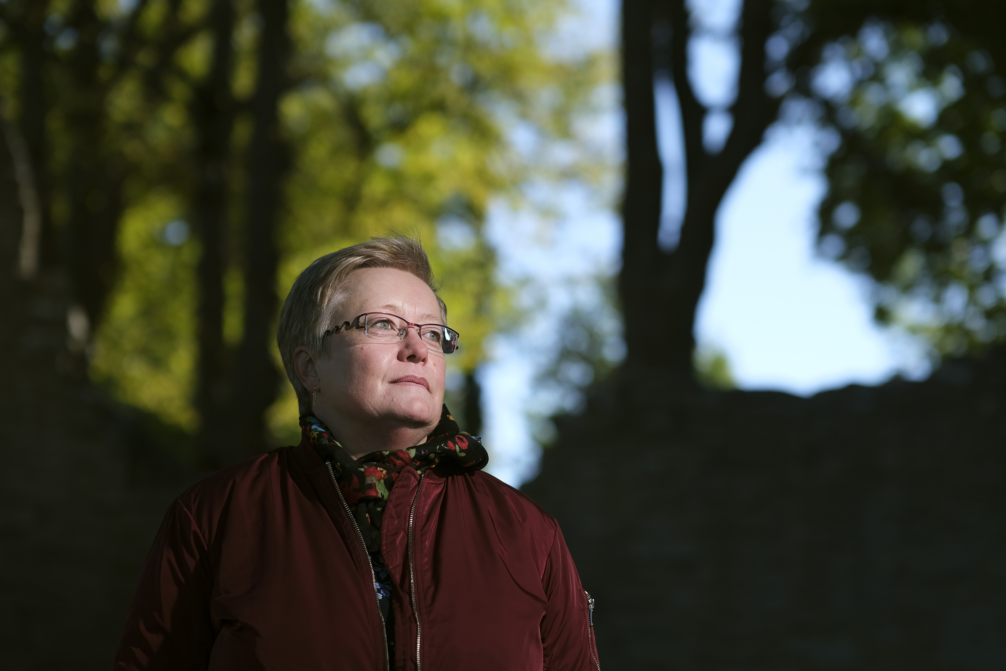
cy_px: 336
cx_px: 503
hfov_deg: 24.2
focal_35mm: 84
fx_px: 2347
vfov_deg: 16.3
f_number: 2
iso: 160
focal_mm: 56
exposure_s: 1/2000
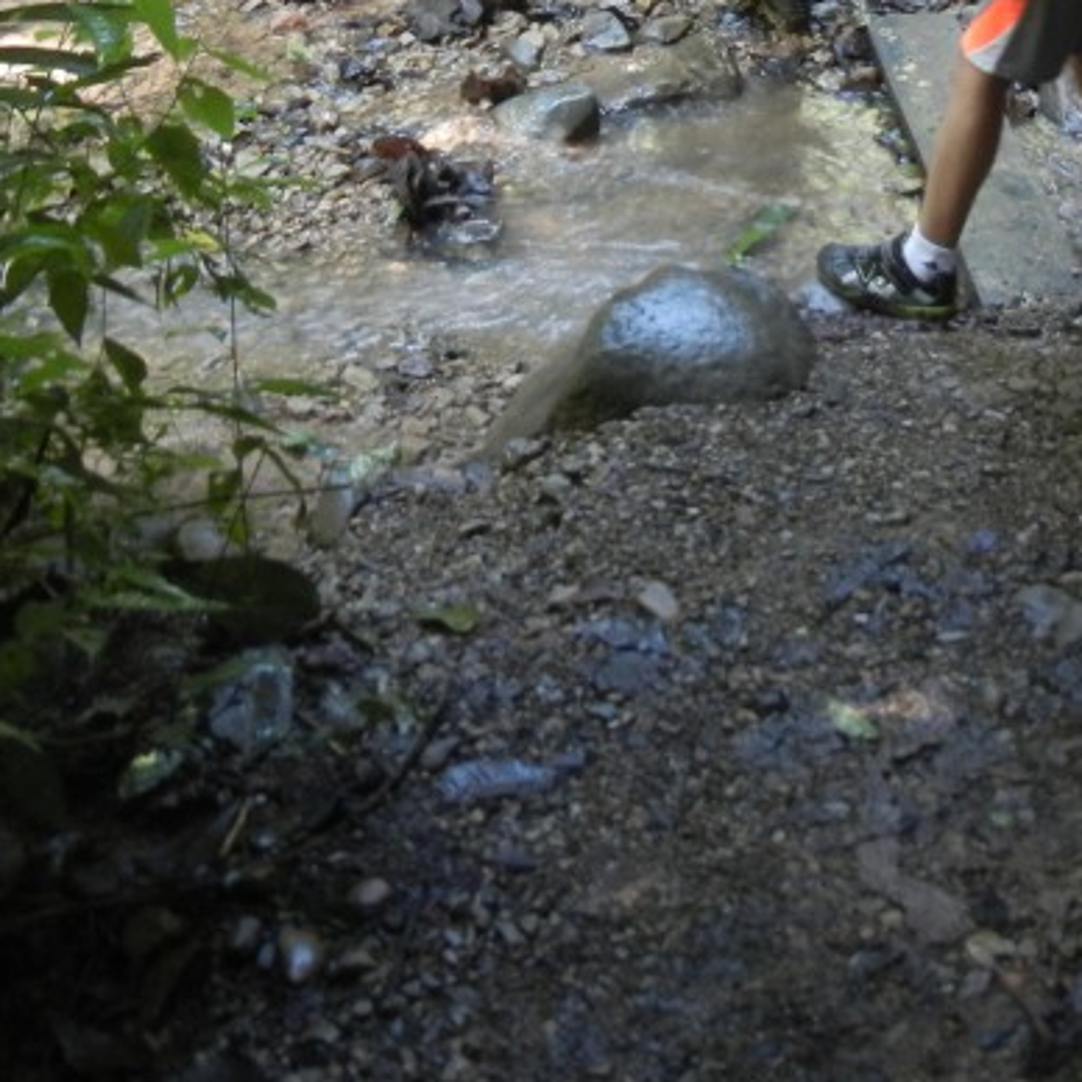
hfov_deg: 24.6
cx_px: 703
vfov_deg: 23.8
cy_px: 39
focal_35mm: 70
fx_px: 2475
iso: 400
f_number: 3.5
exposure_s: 1/19.8
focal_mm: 5.4
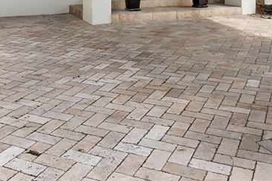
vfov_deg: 23.1
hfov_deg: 38.0
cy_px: -53
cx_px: 102
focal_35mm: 52
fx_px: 393
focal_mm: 12
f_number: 11
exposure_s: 1/6
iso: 50
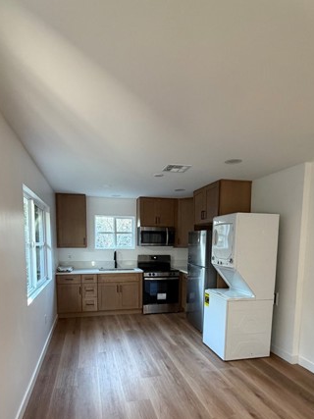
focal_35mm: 21
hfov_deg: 63.4
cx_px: 146
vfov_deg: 77.3
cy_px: 267
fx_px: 254
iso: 400
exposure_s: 1/60
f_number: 2.2
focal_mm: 2.22
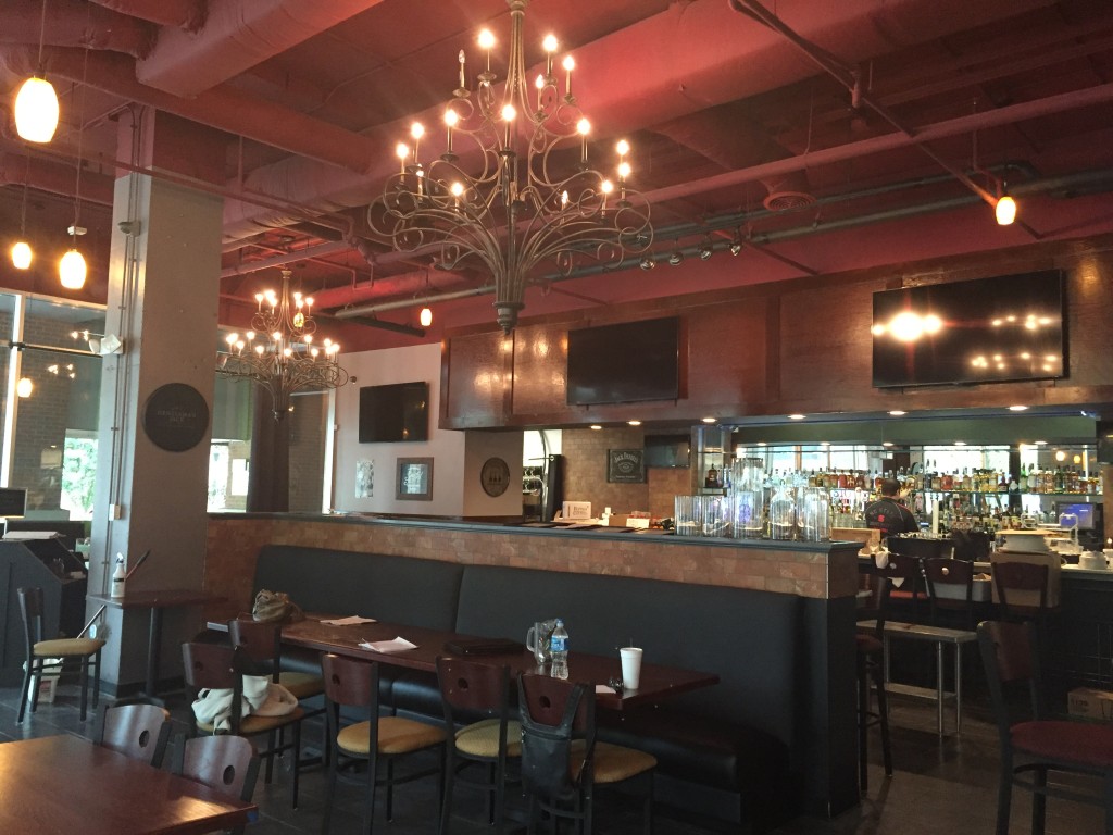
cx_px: 556
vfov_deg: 48.2
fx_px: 932
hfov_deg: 61.7
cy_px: 418
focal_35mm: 29
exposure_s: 1/30
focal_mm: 4.15
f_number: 2.2
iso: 250
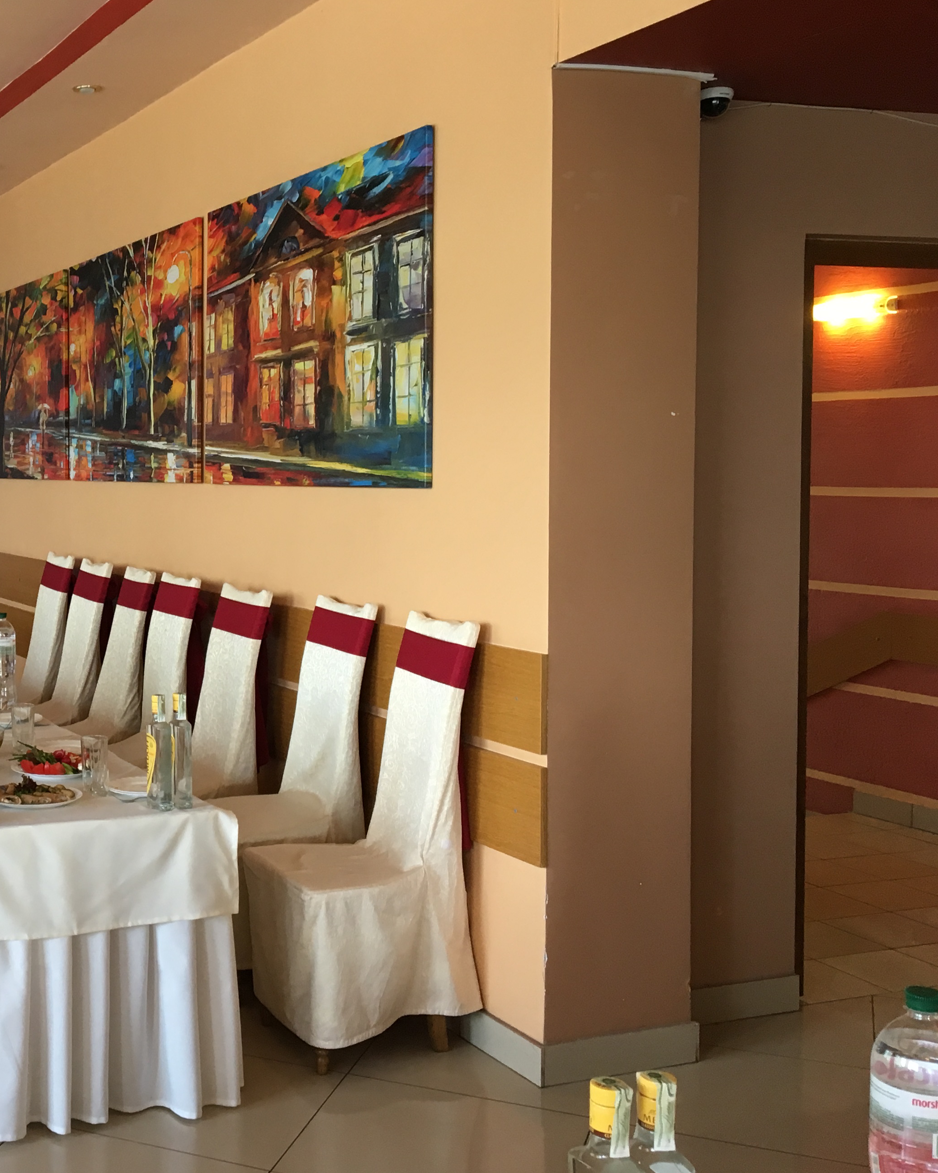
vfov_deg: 42.0
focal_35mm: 44
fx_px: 1527
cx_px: 40
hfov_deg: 32.0
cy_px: 531
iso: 80
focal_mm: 4.15
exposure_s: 1/33
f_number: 2.2
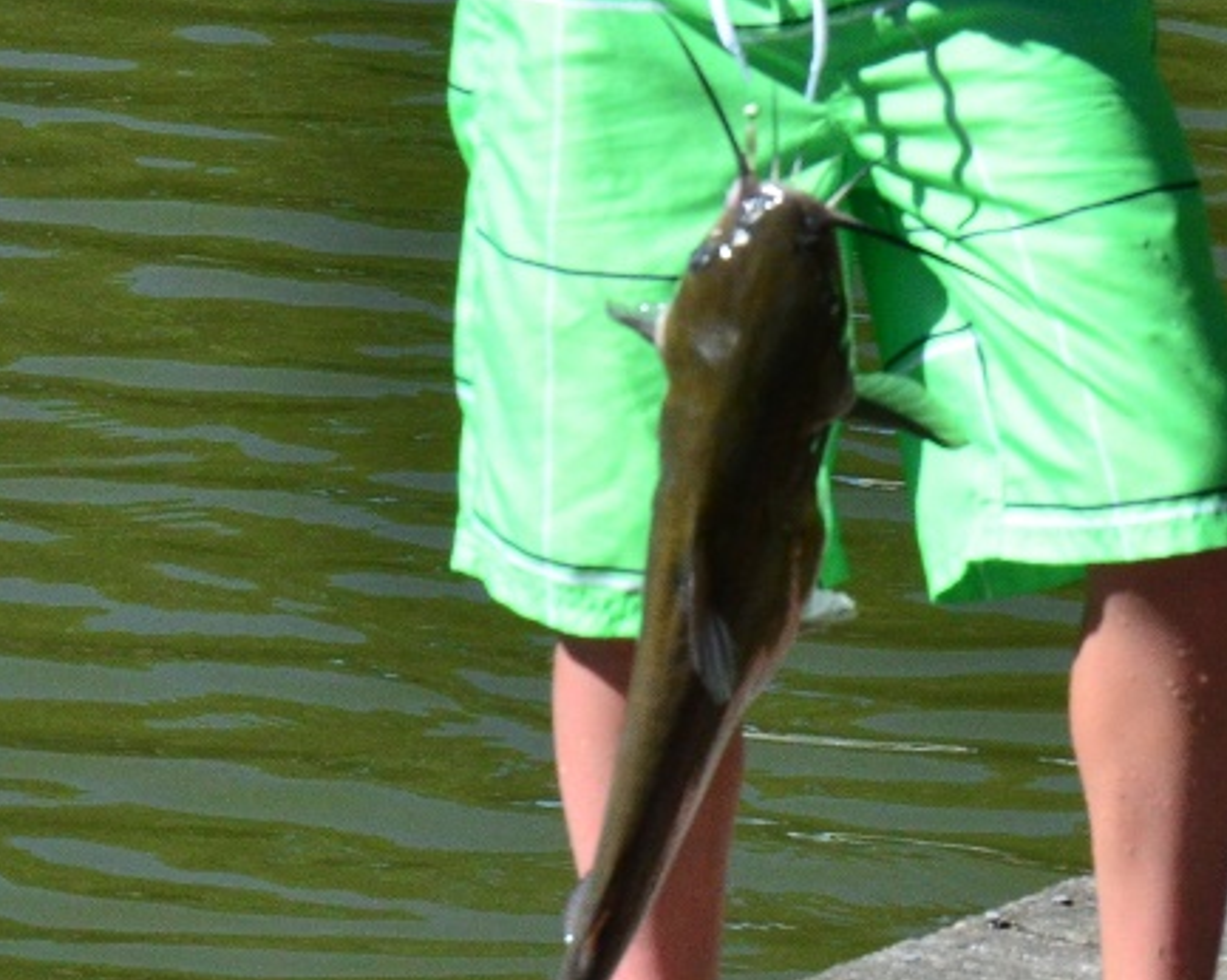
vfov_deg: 5.1
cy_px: -395
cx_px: 1646
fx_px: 10926
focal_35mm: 301
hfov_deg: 6.4
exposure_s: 1/1600
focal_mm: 58
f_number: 10
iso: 1250
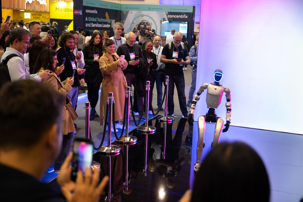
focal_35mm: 44
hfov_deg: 44.5
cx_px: 152
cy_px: 101
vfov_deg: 30.5
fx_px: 370
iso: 360
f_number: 2.8
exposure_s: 1/50
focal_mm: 44
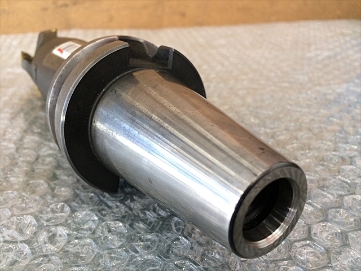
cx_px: 180
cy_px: 136
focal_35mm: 29
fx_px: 302
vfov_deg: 48.2
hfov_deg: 61.7
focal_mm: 4.15
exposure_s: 1/30
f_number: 2.2
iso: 64
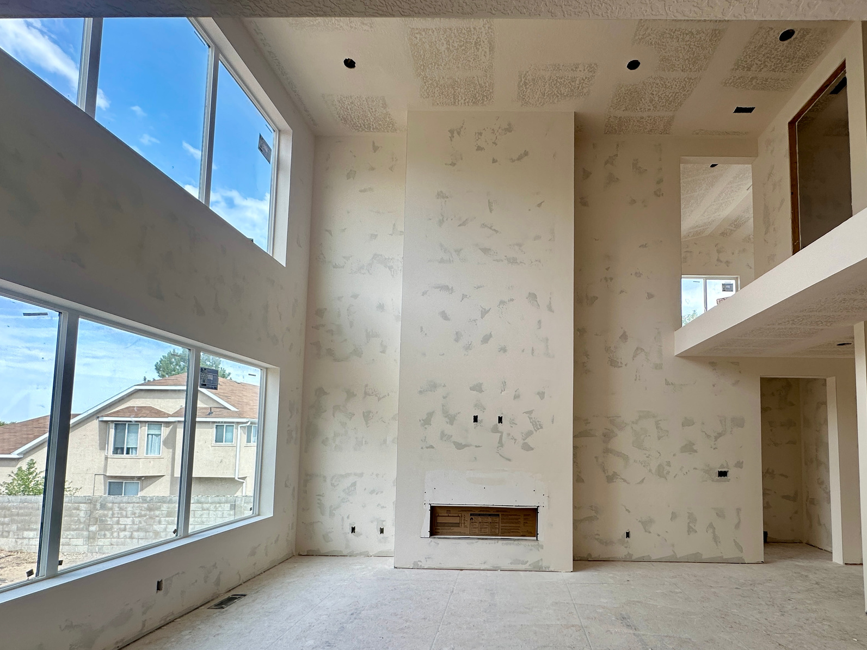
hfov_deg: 87.0
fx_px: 451
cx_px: 506
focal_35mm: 18
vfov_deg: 70.3
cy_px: 411
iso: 40
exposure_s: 1/242
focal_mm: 2.22
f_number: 2.2
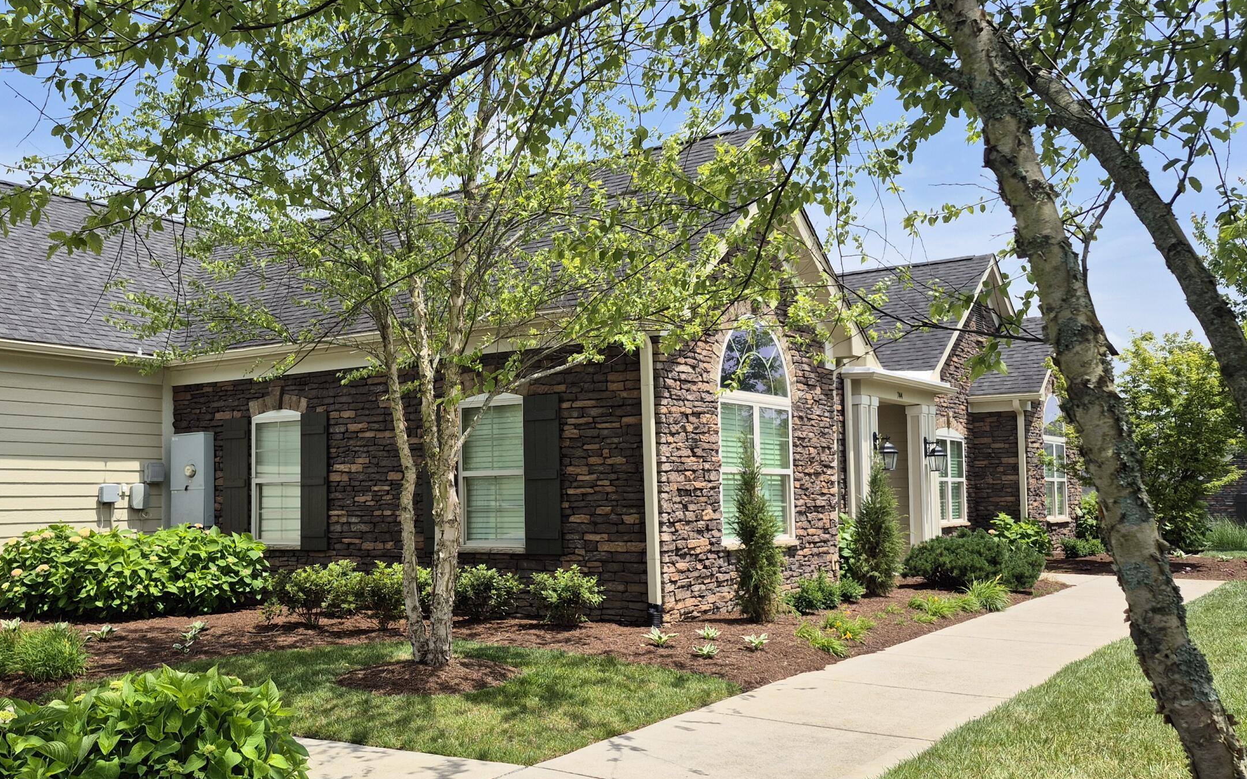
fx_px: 1155
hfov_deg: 56.2
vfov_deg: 37.2
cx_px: 488
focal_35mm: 34
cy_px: 442
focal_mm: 5.4
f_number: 1.8
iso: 25
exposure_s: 1/1376
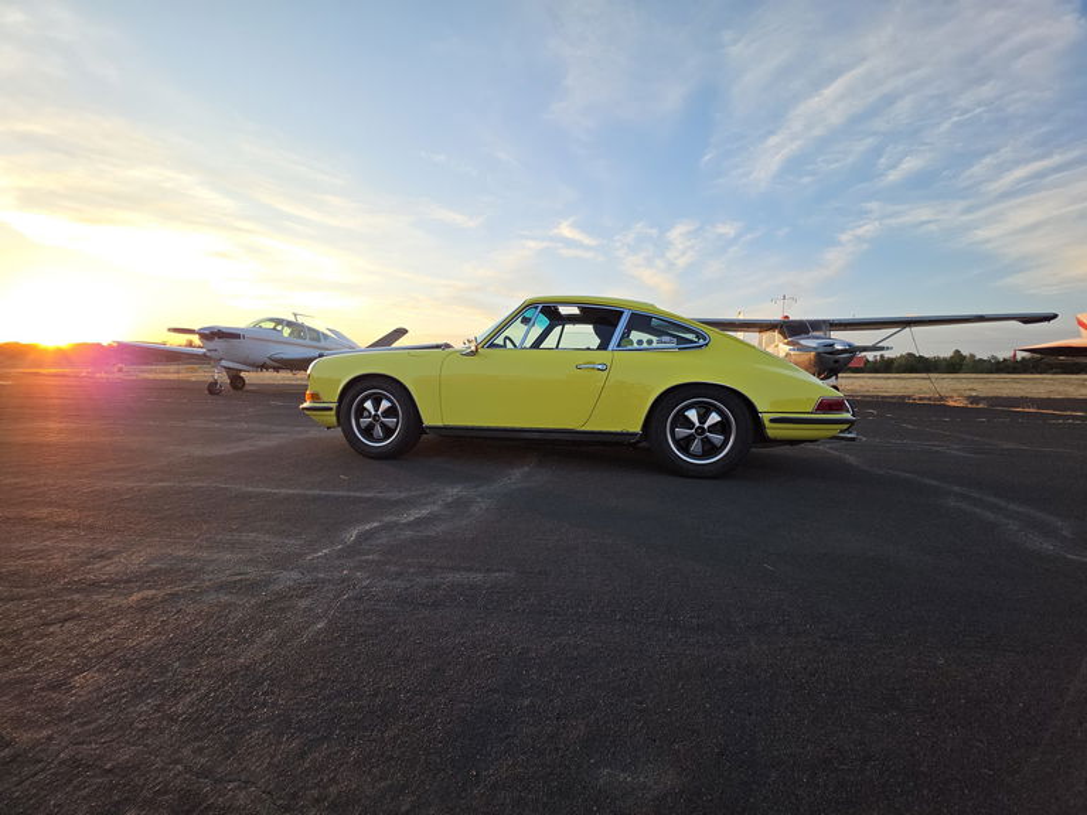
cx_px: 544
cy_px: 408
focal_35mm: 13
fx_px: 408
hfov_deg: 106.2
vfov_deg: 89.9
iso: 40
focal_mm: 2.2
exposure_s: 1/362
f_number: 1.9
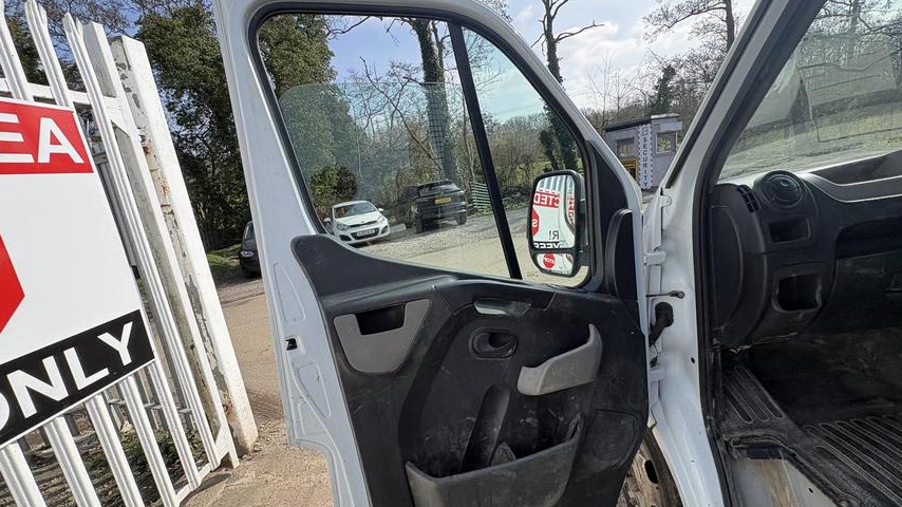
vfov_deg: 67.0
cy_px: 259
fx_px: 383
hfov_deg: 99.4
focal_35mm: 16
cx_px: 450
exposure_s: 1/681
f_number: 2.2
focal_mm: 2.22
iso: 50
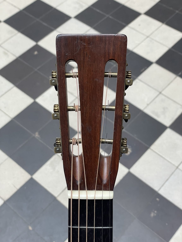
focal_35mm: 52
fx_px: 365
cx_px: 91
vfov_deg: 36.8
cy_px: 121
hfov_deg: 28.0
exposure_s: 1/100
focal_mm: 6
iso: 125
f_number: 2
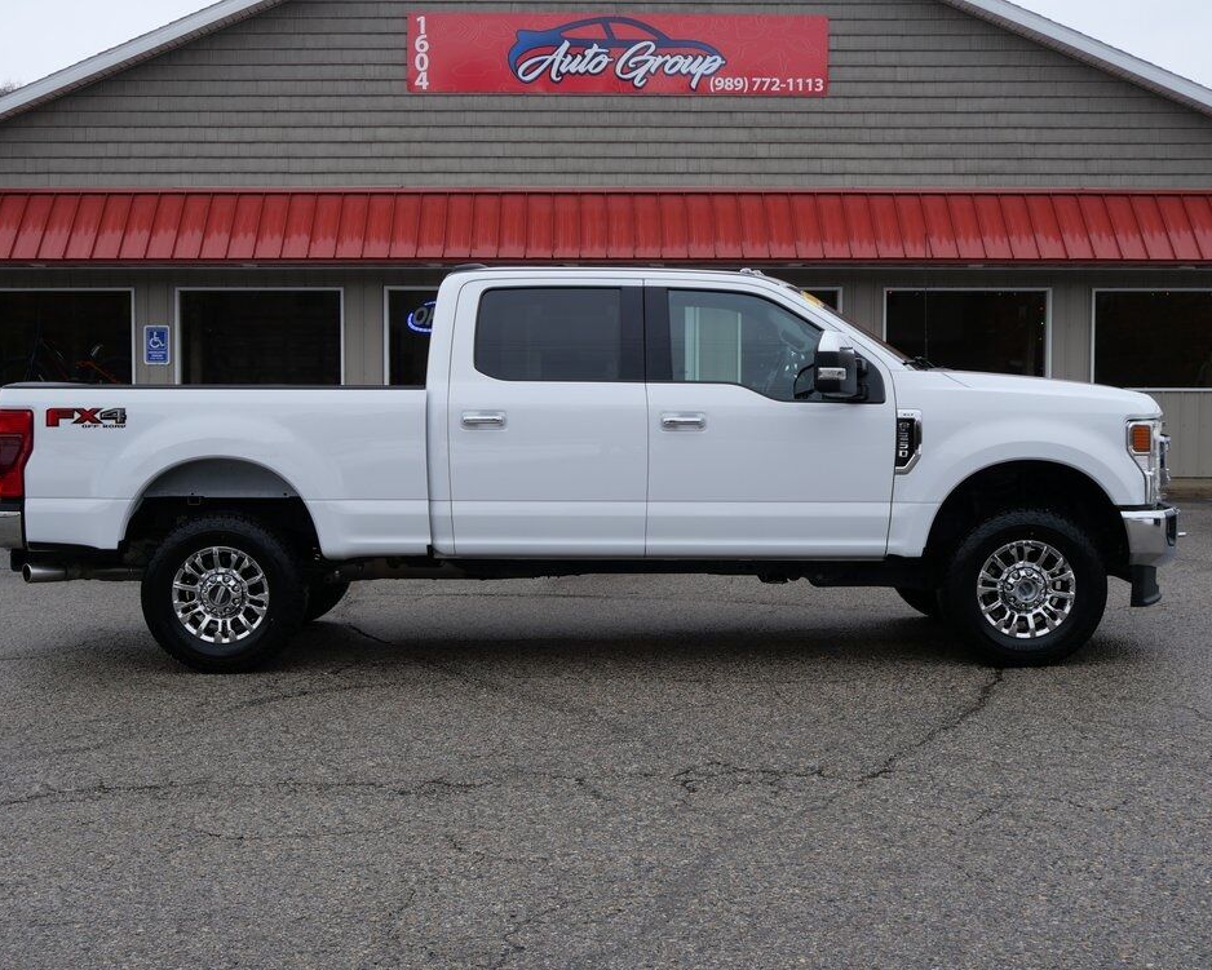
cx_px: 571
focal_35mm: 49
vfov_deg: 30.9
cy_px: 495
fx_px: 1758
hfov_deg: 38.0
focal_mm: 23
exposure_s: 1/160
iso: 200
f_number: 5.6
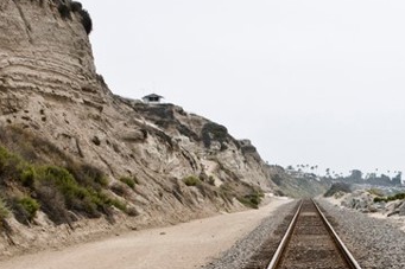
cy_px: 265
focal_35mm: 90
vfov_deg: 14.9
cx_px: 316
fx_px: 1012
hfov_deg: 22.4
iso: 400
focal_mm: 20
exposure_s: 1/800
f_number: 9
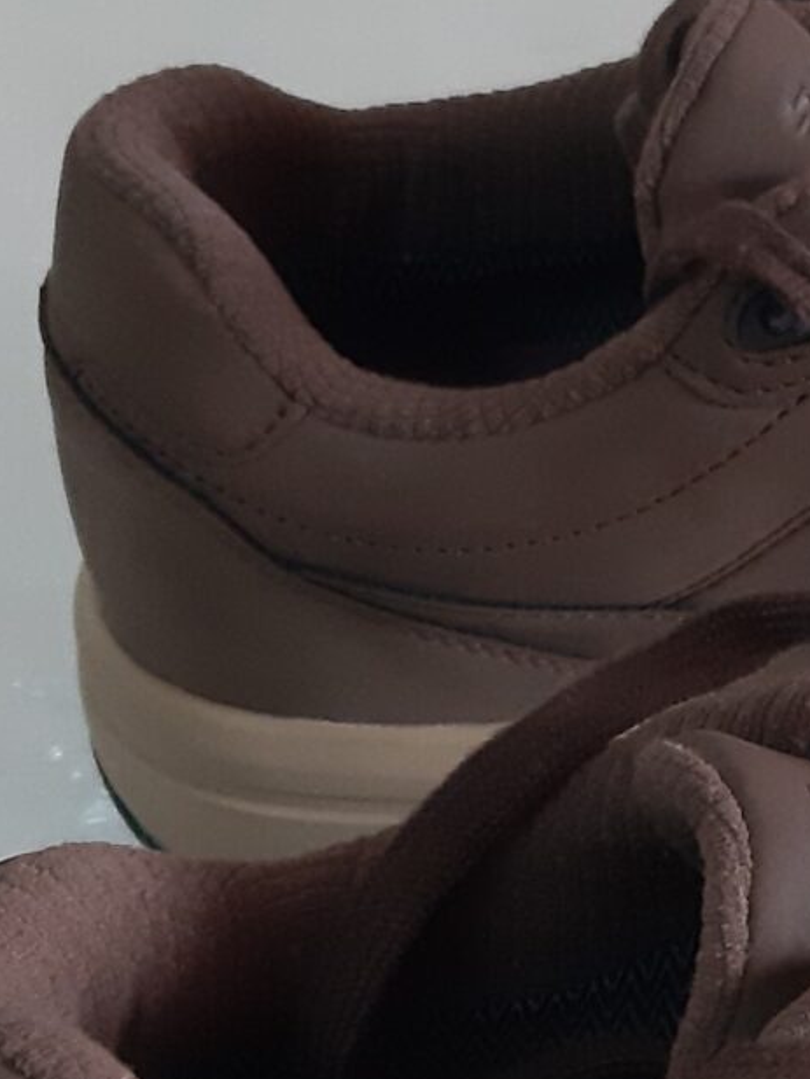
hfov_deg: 12.4
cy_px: 658
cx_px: 1309
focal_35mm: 112
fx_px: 3493
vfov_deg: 17.5
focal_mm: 3.93
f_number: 1.7
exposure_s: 1/50
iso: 250
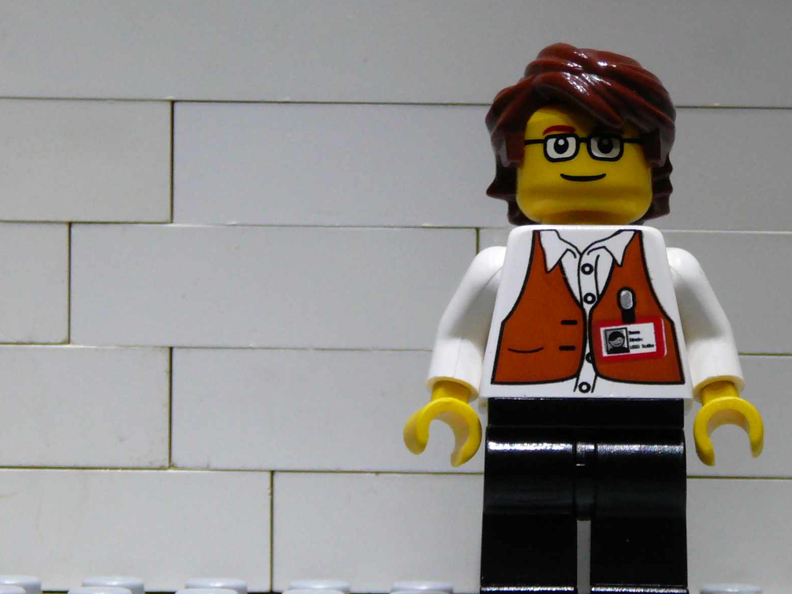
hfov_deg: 14.7
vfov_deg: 11.1
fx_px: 3066
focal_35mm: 134
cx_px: 560
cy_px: 350
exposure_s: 1/30
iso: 200
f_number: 3.8
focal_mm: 12.2
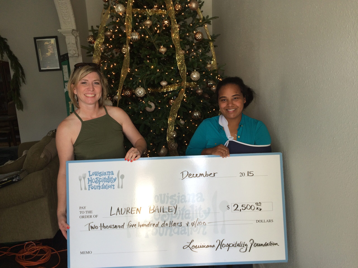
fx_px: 300
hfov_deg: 61.7
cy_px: 134
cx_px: 179
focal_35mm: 29
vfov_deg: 48.2
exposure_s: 1/60
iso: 40
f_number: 2.2
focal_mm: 4.15
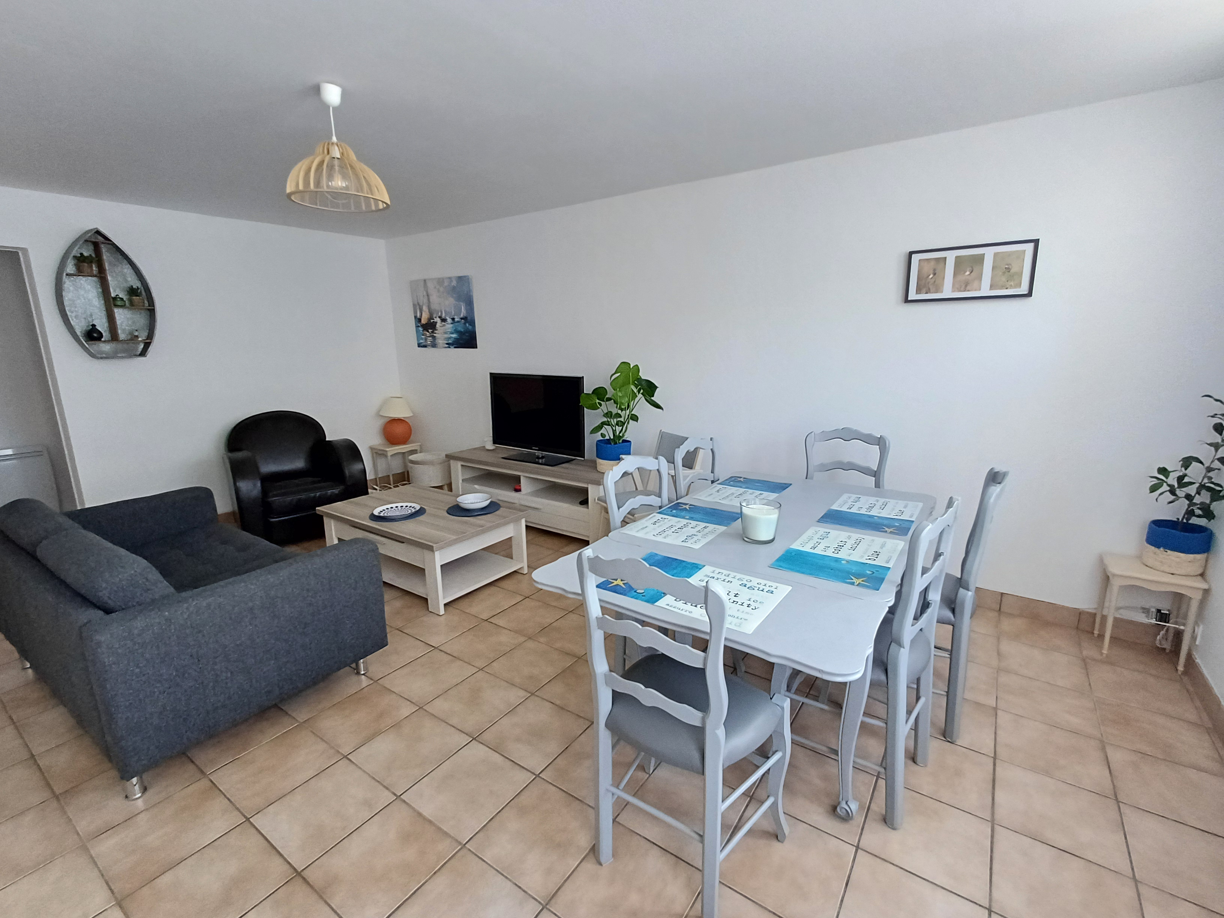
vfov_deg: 78.1
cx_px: 612
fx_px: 566
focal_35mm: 16
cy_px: 459
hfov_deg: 94.5
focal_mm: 1.64
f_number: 2.2
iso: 200
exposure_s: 1/50
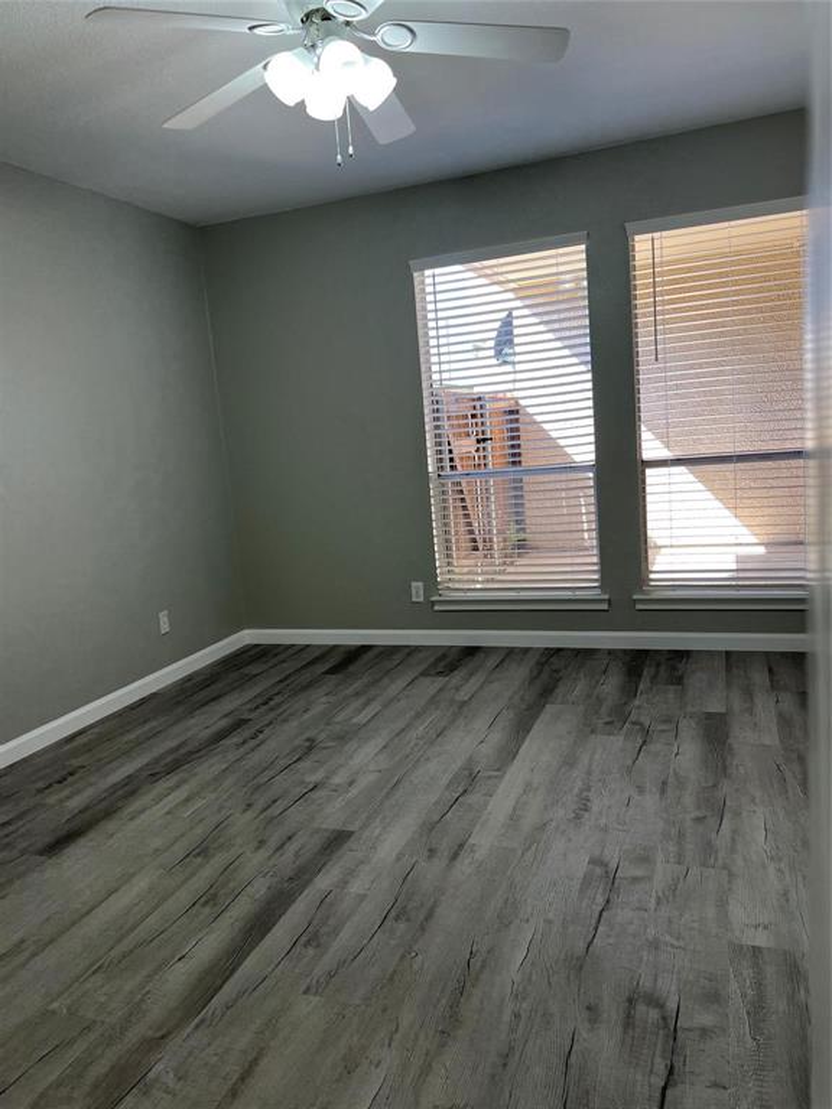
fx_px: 833
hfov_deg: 53.1
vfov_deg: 67.3
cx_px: 416
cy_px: 554
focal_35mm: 26
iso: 50
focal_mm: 5.7
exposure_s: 1/120
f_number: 1.5
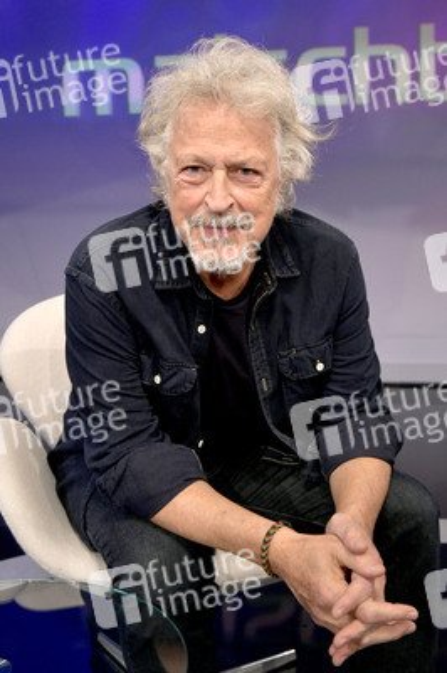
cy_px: 336
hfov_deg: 35.0
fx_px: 709
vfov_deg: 50.7
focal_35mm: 38
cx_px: 224
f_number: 6.3
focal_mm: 38
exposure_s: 1/250
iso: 1600
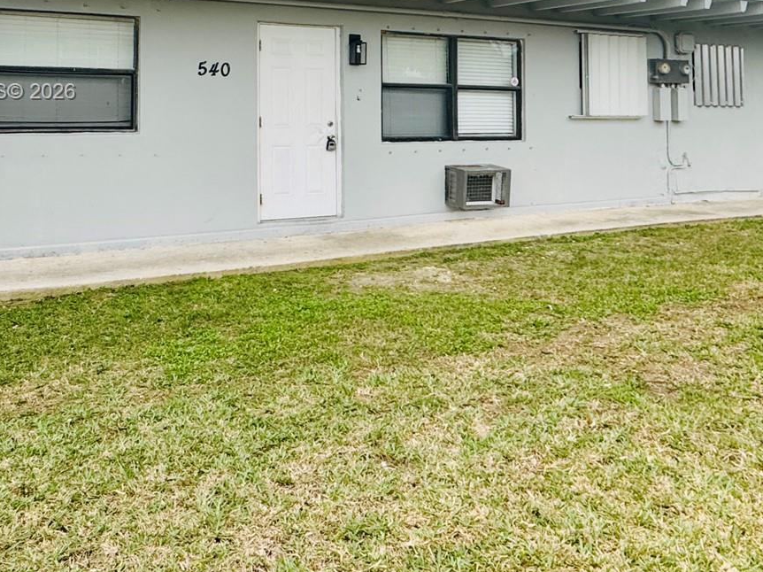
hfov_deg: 65.6
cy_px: 93
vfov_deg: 49.1
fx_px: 573
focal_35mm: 26
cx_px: 508
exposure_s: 1/214
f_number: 2.2
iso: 40
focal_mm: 2.22
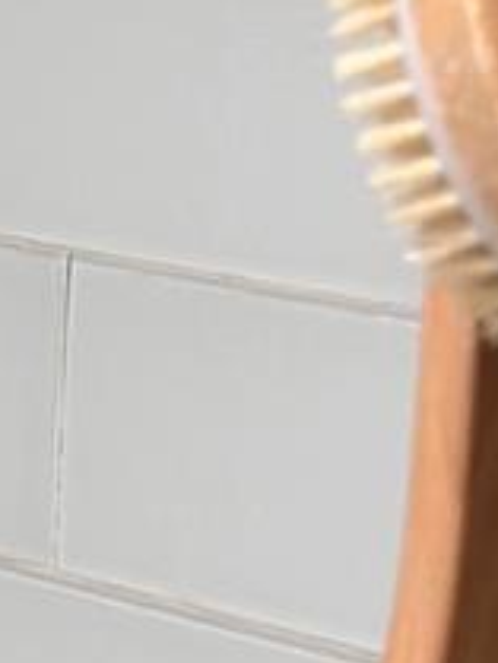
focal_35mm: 275
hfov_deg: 5.2
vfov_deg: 7.2
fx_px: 5270
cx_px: -841
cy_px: 200
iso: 100
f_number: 1.78
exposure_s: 1/120
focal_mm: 6.86
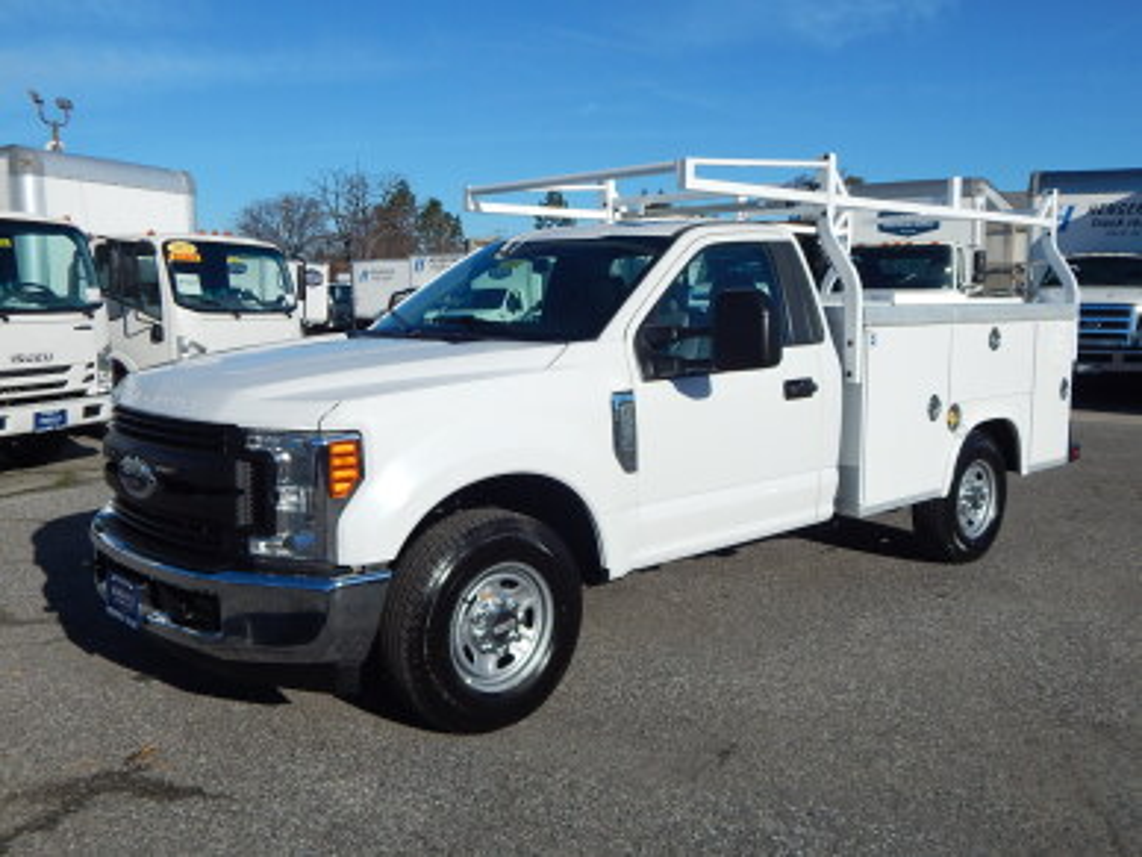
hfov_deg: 58.4
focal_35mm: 31
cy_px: 428
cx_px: 571
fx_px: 1023
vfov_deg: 45.4
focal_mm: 5.6
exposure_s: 1/1500
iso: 125
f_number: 6.5
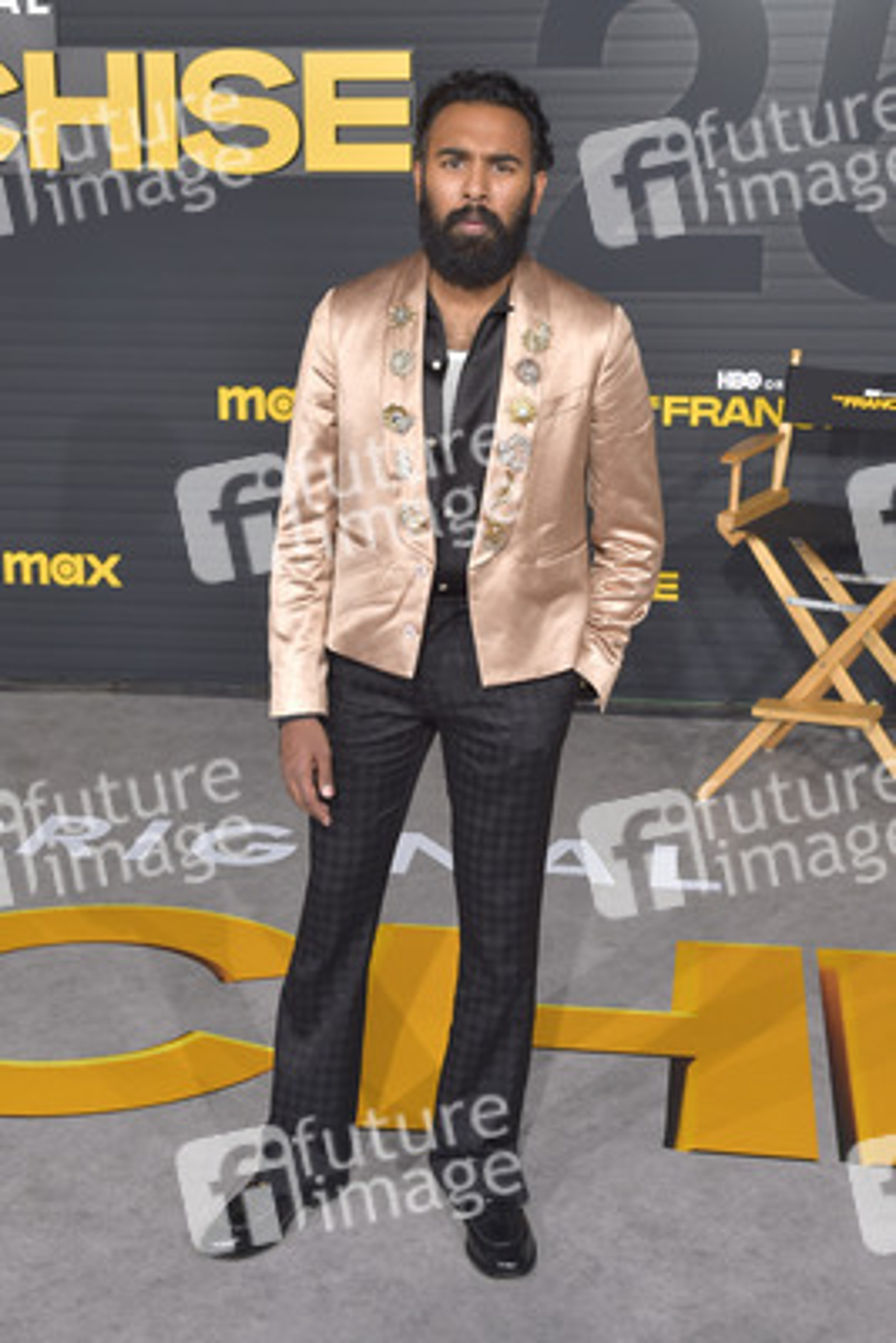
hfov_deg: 35.1
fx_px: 1417
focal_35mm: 38
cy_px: 672
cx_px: 448
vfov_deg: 50.7
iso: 320
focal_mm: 38
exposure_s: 1/250
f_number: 6.3
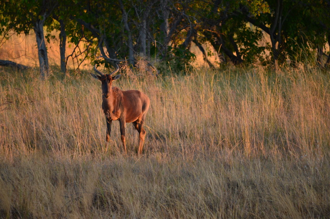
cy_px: 110
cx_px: 165
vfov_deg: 3.0
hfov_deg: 4.6
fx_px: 4117
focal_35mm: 450
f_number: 5.6
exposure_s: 1/250
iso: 640
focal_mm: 300
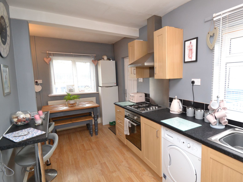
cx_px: 148
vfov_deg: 68.7
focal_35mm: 19
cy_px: 91
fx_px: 133
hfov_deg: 83.4
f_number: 3.5
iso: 1100
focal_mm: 10
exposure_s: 1/60
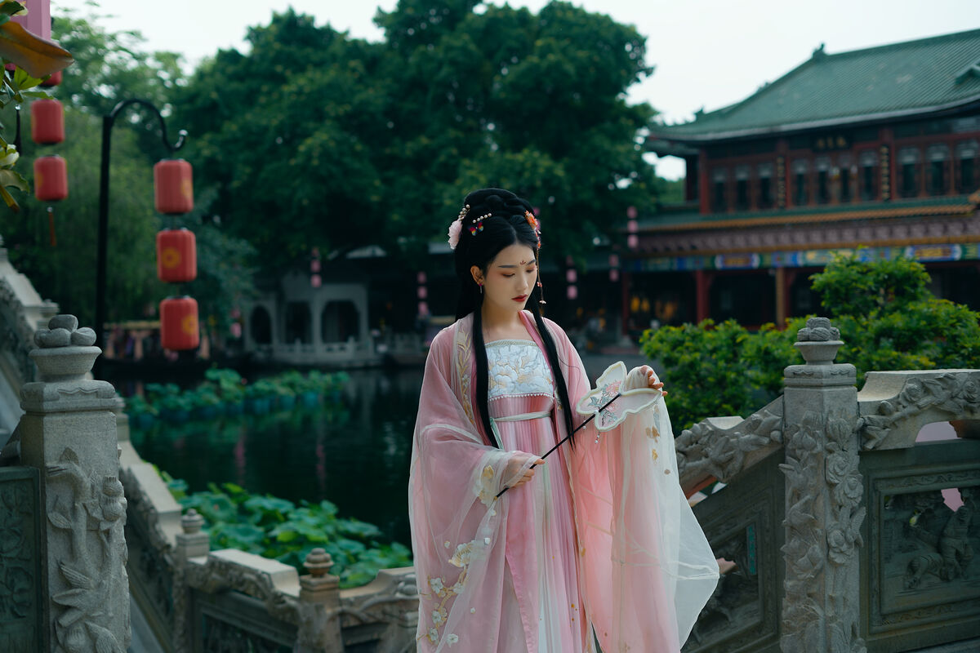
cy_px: 326
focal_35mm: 50
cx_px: 490
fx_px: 1361
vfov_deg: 27.0
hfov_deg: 39.6
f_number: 2.5
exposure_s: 1/250
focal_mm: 50
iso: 100
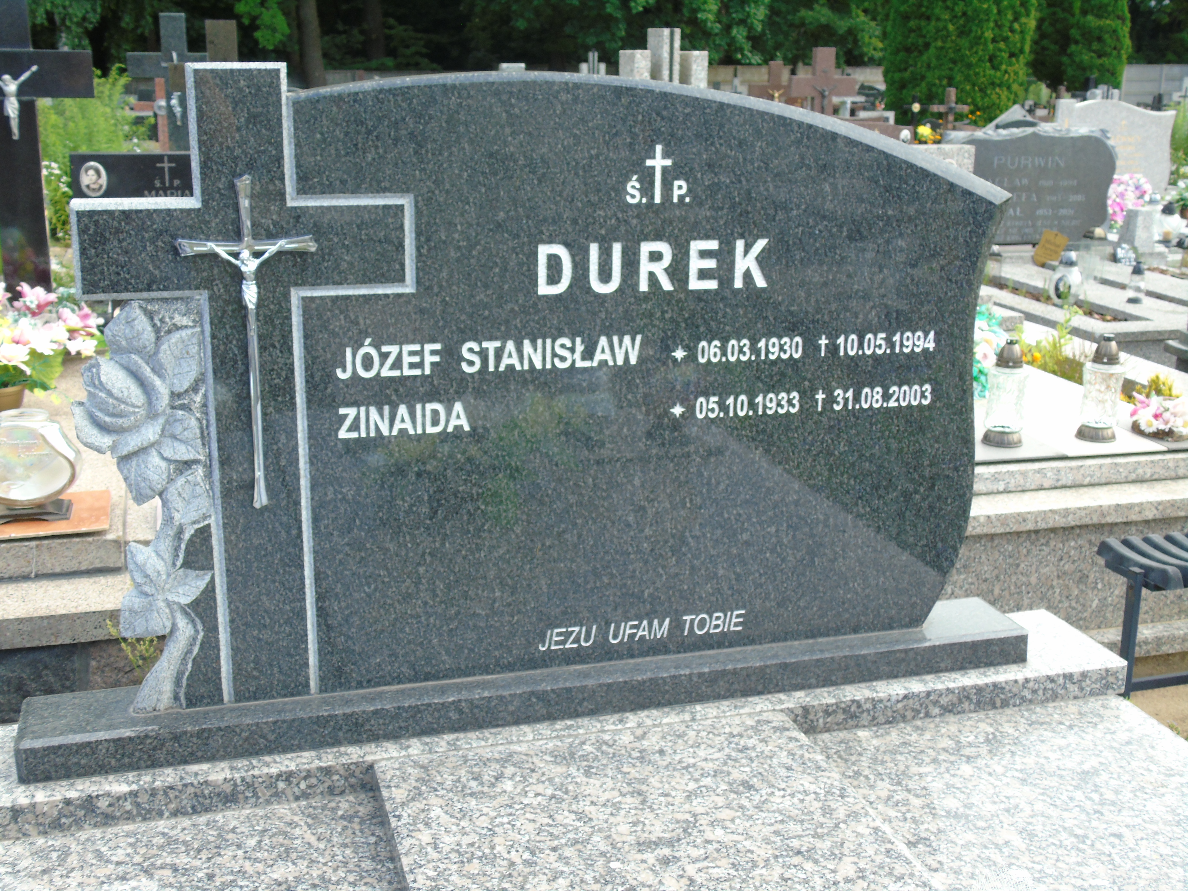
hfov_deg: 46.8
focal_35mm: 40
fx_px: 1373
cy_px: 446
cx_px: 594
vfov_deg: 36.0
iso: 80
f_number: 3.9
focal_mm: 7.1
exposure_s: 1/100
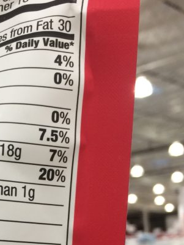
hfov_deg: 19.2
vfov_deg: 25.3
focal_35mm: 74
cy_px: 231
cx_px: -9
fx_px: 524
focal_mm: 4.15
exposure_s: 1/30
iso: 64
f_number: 2.2
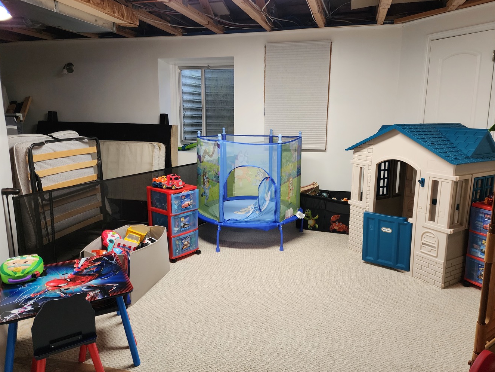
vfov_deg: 54.9
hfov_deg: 69.4
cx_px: 253
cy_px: 177
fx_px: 358
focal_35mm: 25
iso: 320
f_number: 1.8
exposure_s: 1/120
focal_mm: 6.4
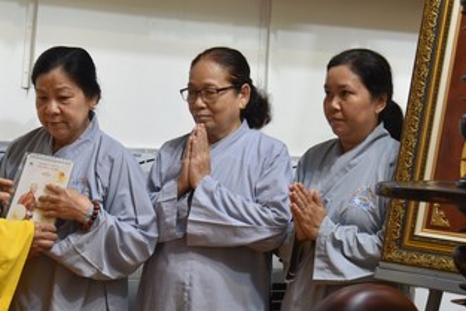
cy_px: 83
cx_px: 234
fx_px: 1399
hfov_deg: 18.9
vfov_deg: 12.7
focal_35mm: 108
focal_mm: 52
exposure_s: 1/60
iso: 1600
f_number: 4
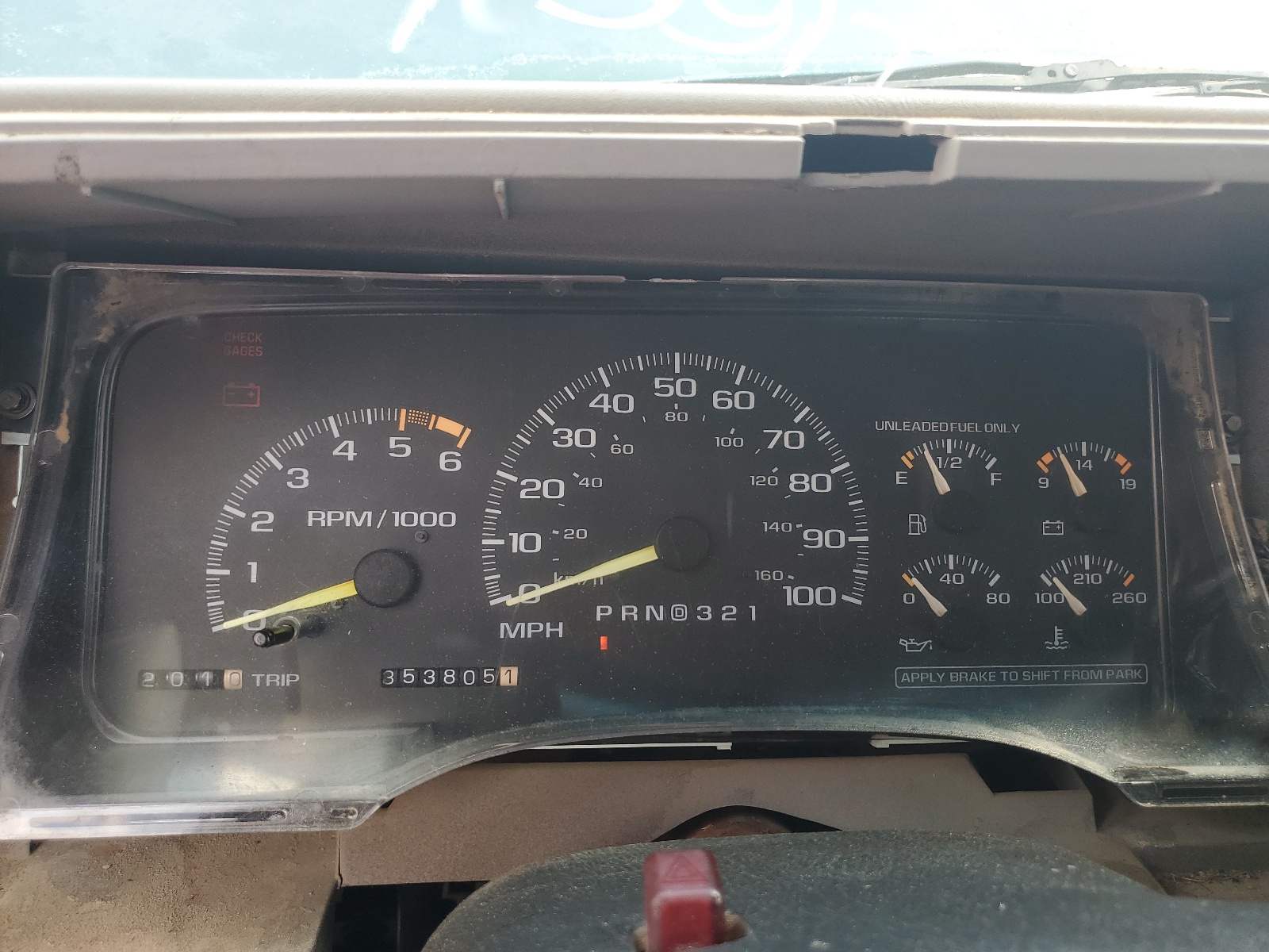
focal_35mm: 26
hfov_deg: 67.3
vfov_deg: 53.1
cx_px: 634
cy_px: 476
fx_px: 953
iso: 50
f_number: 1.5
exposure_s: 1/152
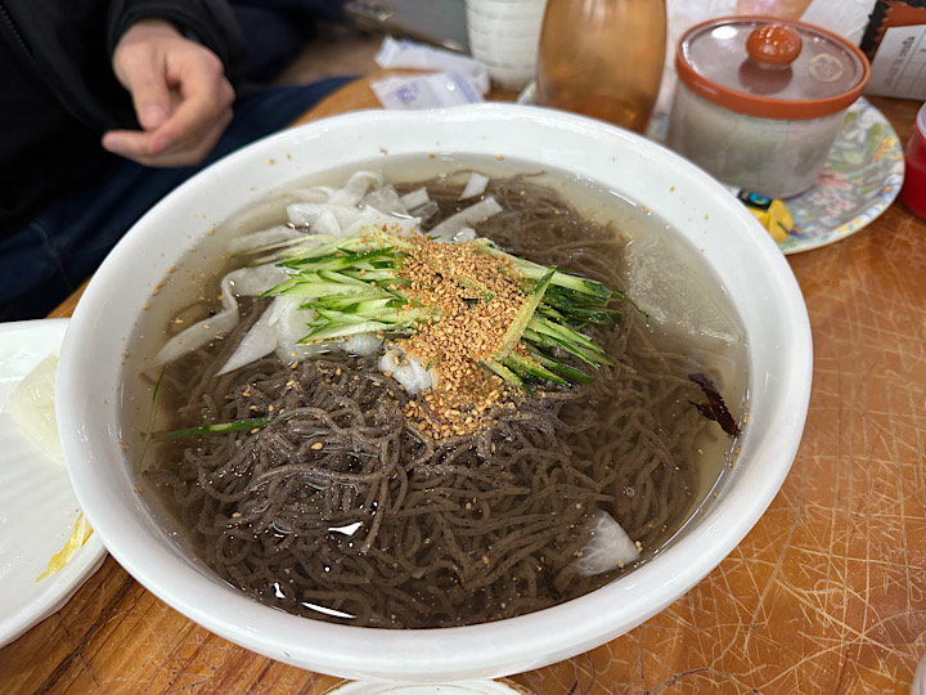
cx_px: 463
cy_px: 348
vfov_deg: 56.8
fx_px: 642
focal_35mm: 24
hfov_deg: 71.6
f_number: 1.78
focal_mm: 6.86
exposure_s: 1/120
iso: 100
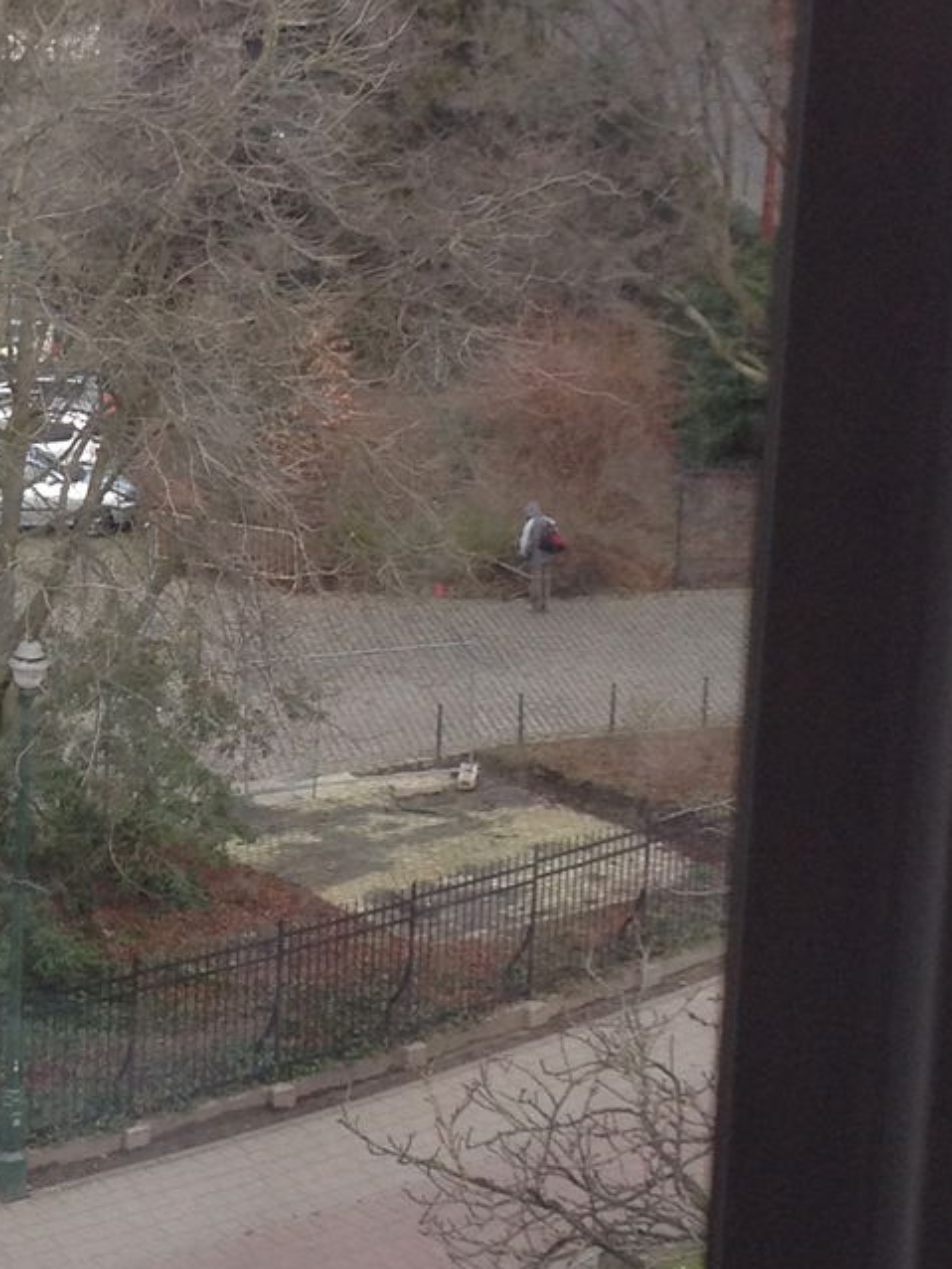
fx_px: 4287
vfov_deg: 16.8
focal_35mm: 117
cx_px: -139
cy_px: 544
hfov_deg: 12.4
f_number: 2.4
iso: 50
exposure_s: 1/247
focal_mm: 4.28
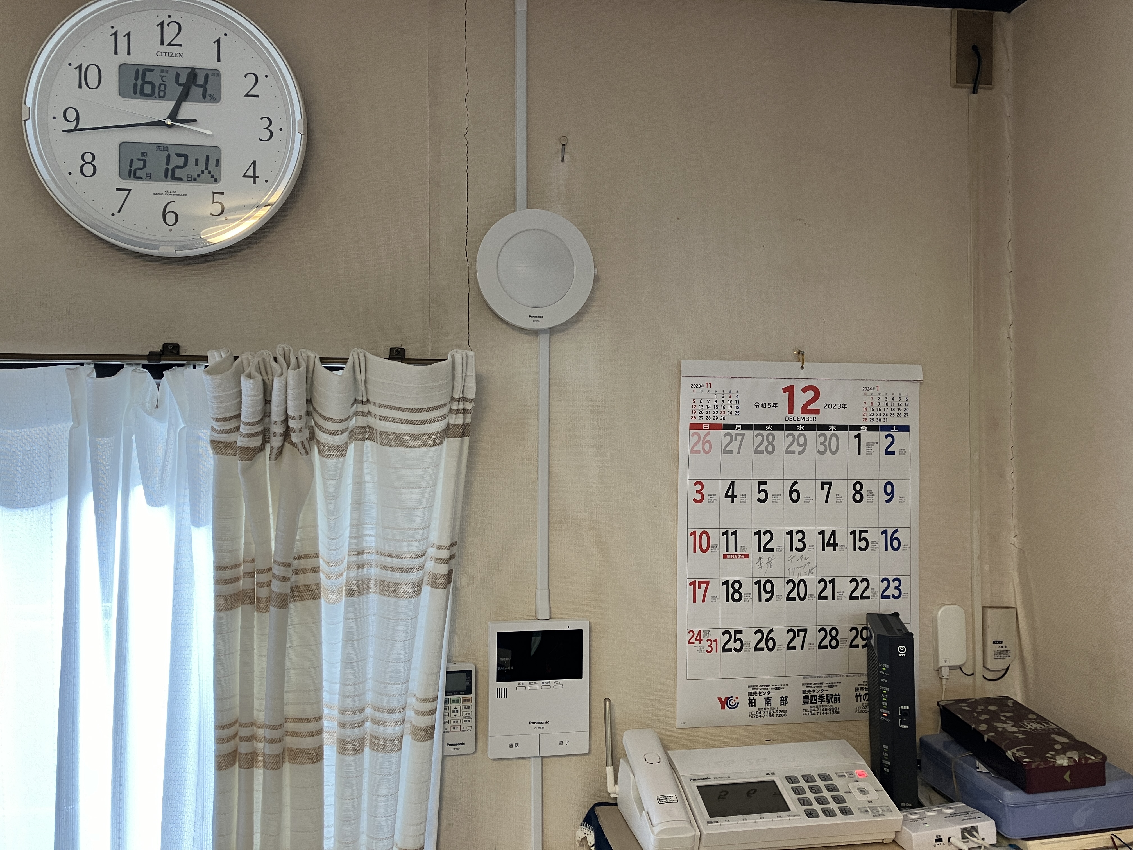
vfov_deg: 49.7
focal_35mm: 28
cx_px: 566
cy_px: 425
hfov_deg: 63.4
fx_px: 916
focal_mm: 3.99
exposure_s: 1/60
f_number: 1.8
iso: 64
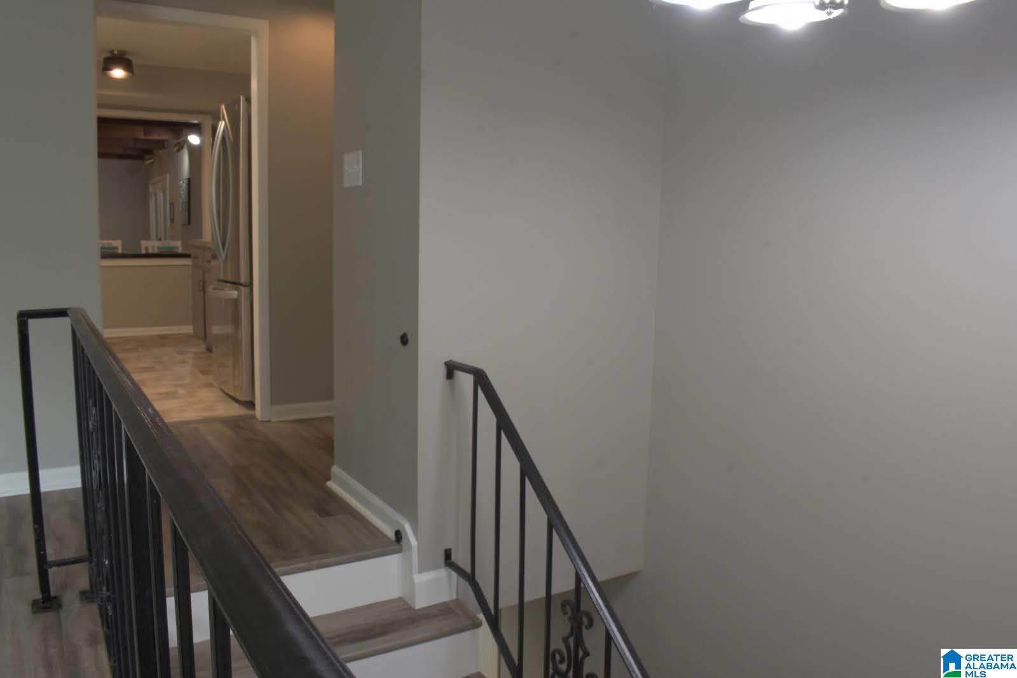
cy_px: 339
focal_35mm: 27
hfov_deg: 67.4
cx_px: 508
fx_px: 763
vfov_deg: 47.9
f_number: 16
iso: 400
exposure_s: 1/5
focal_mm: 18
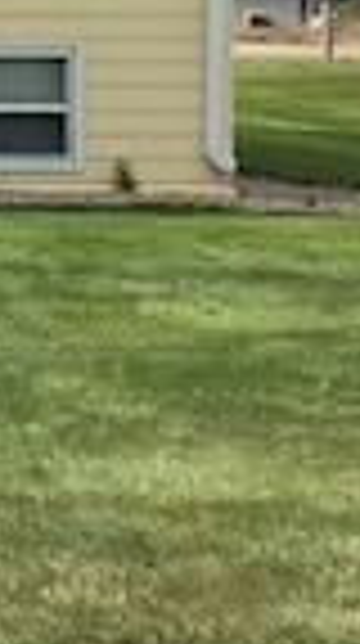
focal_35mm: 137
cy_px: -153
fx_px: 2335
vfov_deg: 15.1
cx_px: -742
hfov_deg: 7.6
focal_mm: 3.99
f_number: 1.8
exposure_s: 1/3205
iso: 20
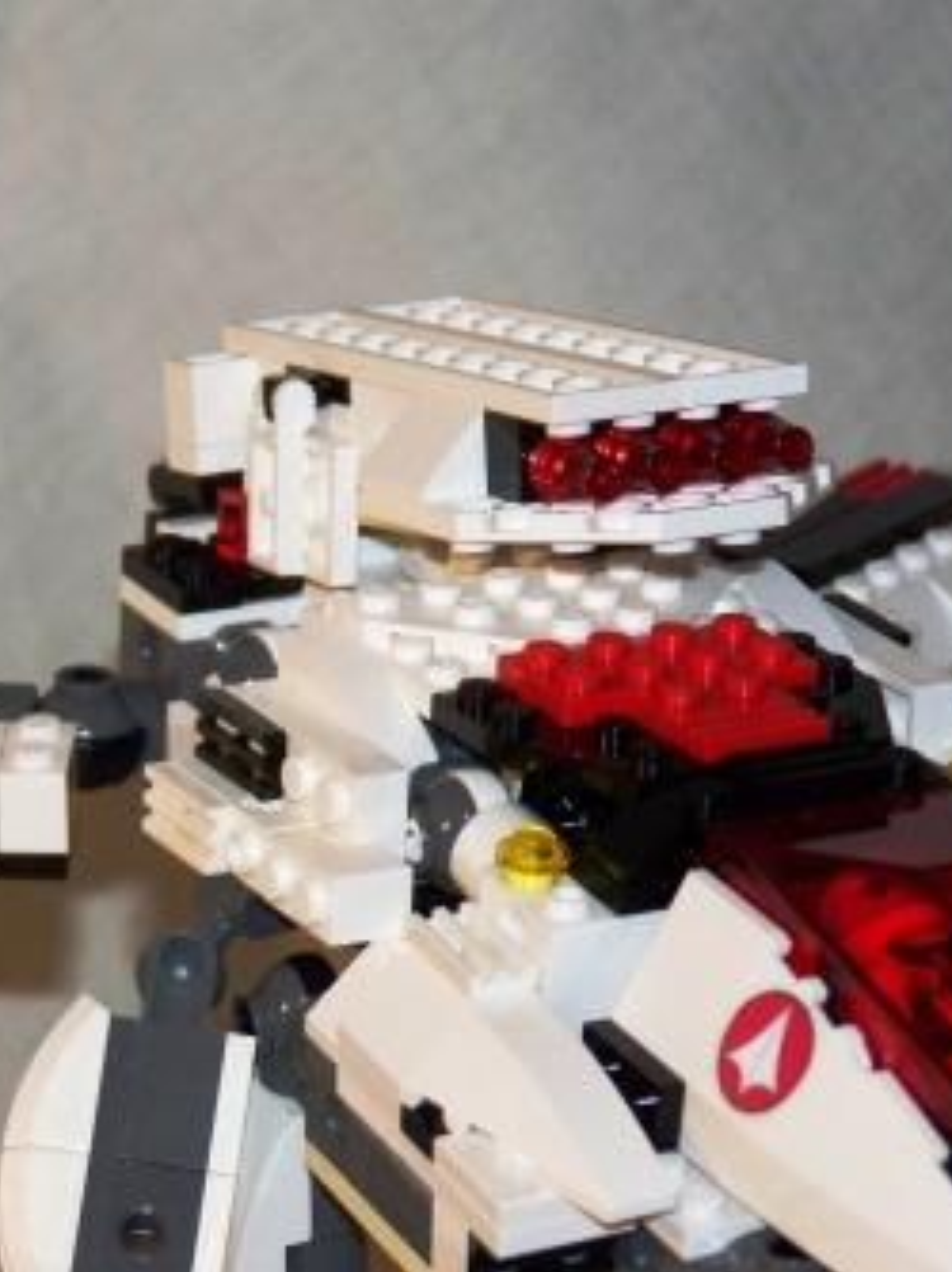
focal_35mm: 180
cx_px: 461
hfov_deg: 8.2
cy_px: 636
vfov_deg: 11.0
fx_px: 6609
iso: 250
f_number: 3.2
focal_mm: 22.2
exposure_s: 1/50
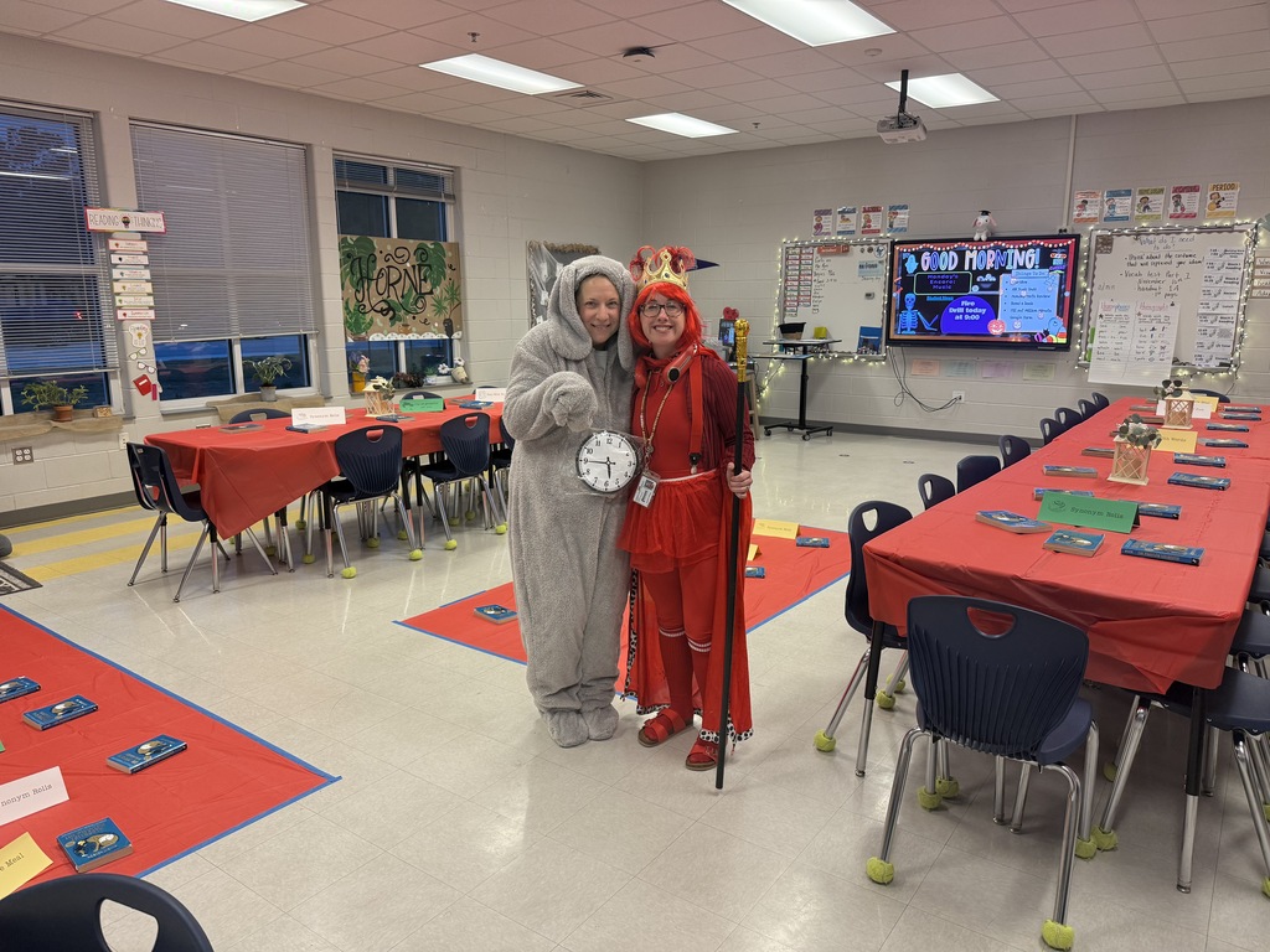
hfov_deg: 71.6
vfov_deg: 56.8
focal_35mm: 24
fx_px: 881
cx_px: 635
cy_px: 476
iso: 200
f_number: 1.78
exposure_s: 1/60
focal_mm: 6.76
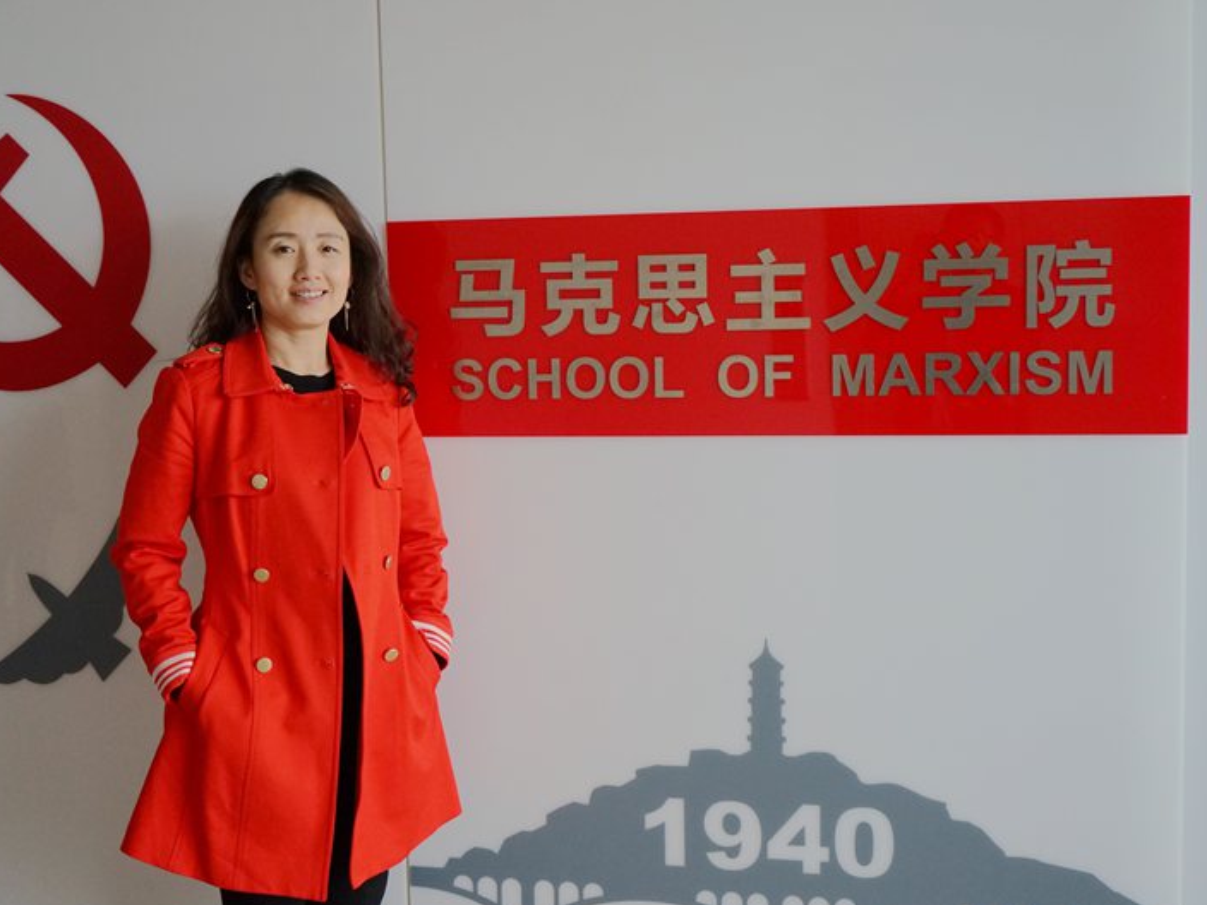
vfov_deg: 30.9
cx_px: 528
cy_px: 456
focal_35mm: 47
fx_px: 1639
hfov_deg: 40.4
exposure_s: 1/160
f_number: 4.5
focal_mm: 43
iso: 1600
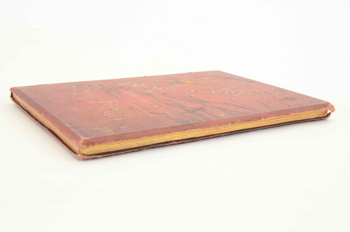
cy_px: 116
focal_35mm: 57
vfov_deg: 23.7
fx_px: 553
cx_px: 175
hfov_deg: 35.1
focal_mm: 38
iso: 400
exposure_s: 1/80
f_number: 11
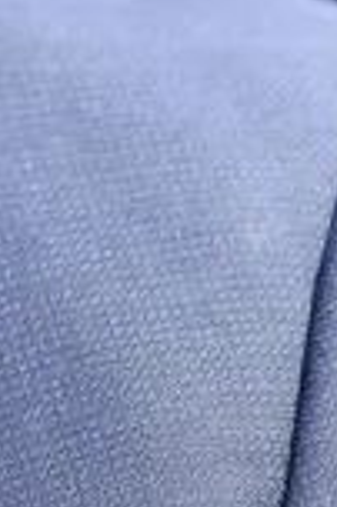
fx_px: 22249
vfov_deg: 1.3
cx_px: -1151
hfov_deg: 0.9
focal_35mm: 1581
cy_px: -694
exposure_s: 1/1250
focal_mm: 200
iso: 180
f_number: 5
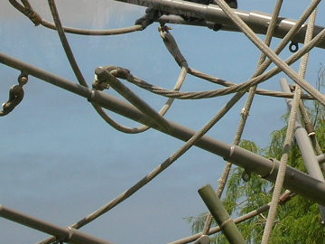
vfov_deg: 5.1
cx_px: 333
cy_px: -82
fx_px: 2723
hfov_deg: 6.8
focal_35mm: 290
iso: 50
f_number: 8.2
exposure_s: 1/140
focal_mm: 17.1
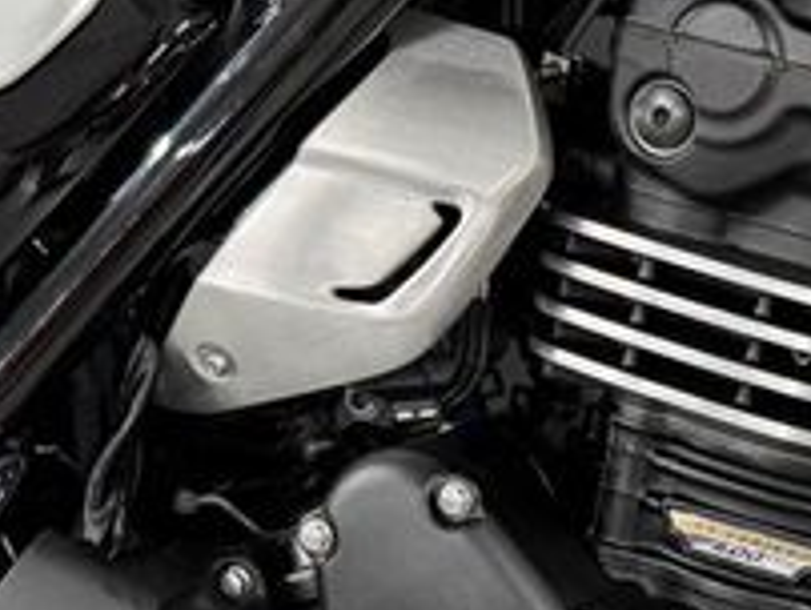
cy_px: 694
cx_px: 759
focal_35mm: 76
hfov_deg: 24.7
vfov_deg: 18.6
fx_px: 1783
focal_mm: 6.76
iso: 320
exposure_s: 1/50
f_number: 1.78
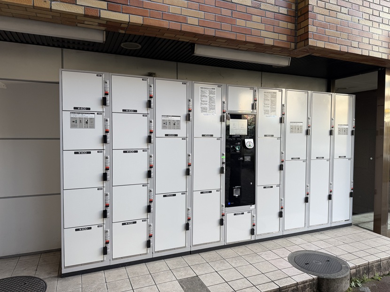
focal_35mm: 24
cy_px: 146
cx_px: 195
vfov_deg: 56.8
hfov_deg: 71.6
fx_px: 270
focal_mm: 6.76
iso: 64
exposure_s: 1/296
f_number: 1.78
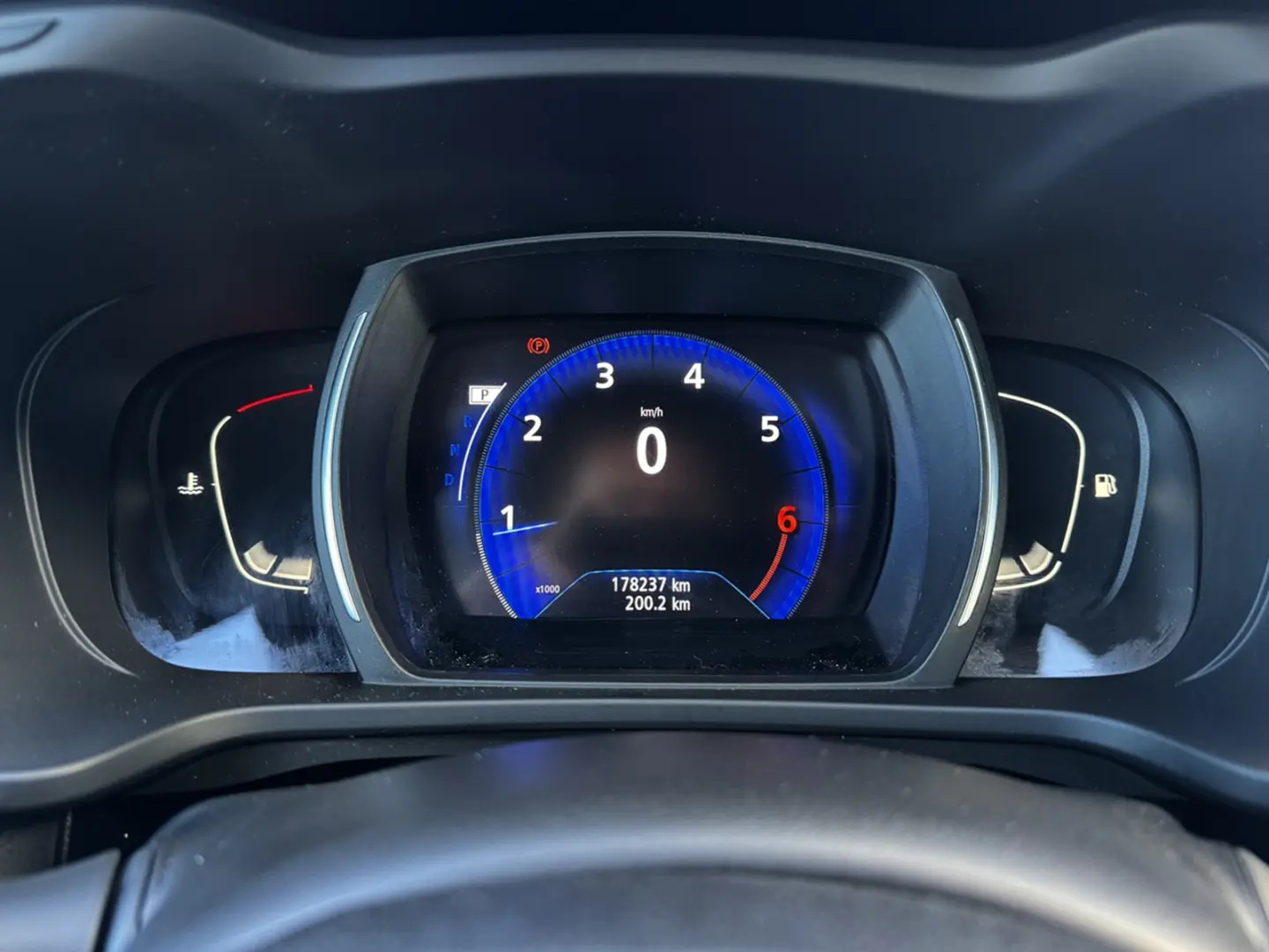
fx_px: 880
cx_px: 634
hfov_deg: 71.6
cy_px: 476
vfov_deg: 56.8
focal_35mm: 24
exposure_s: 1/50
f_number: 1.78
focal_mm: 6.76
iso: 320
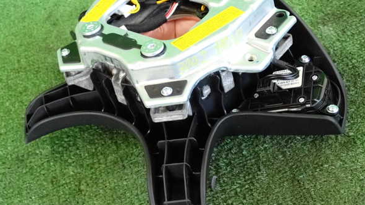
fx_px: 503
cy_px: 90
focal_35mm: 52
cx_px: 181
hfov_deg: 39.9
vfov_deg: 23.0
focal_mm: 8.4
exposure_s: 1/125
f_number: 3.1
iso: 2000
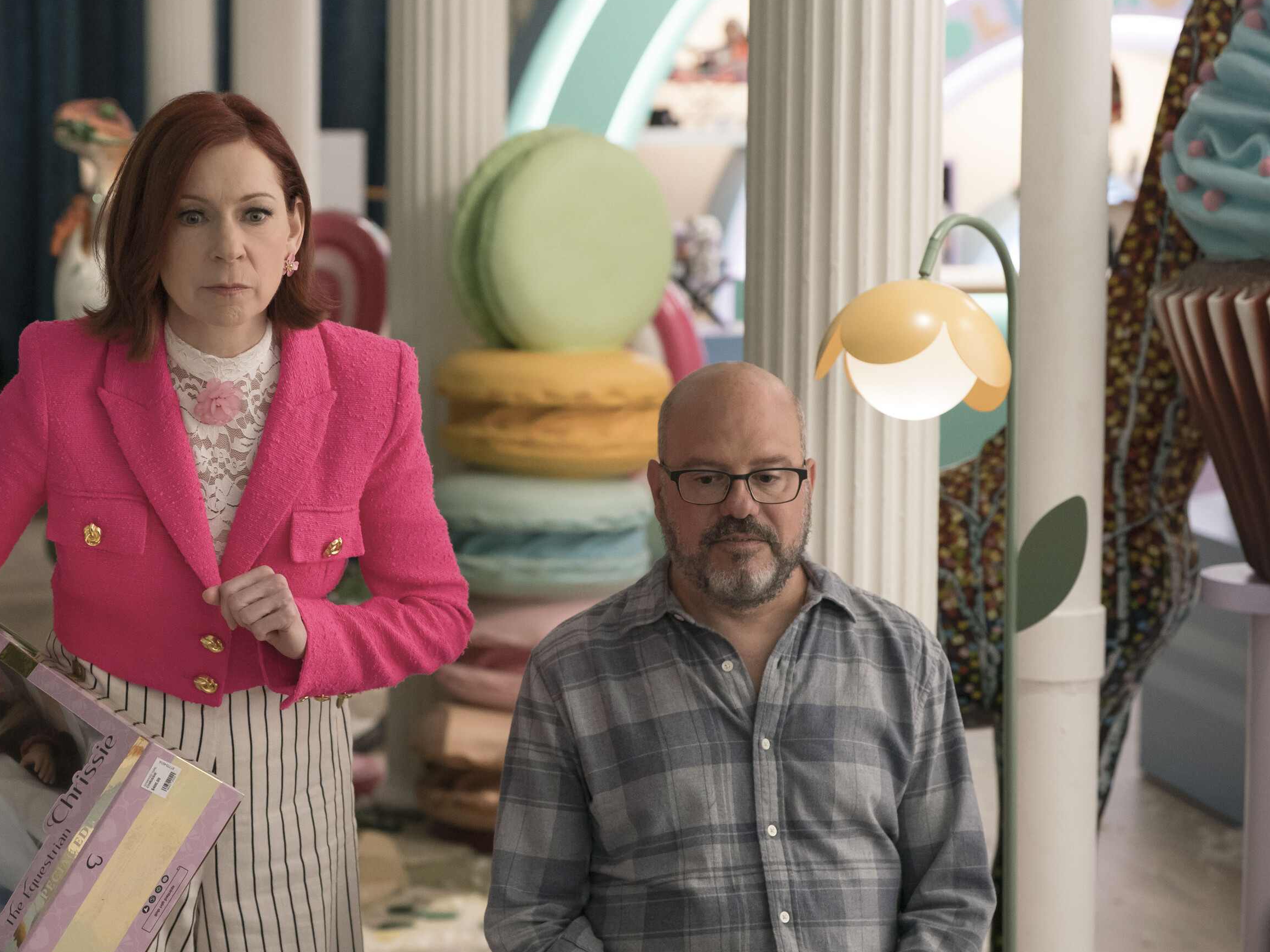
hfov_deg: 21.2
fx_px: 3375
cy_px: 504
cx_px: 450
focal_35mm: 92
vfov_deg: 16.1
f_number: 4
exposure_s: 1/200
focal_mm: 74
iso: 4000
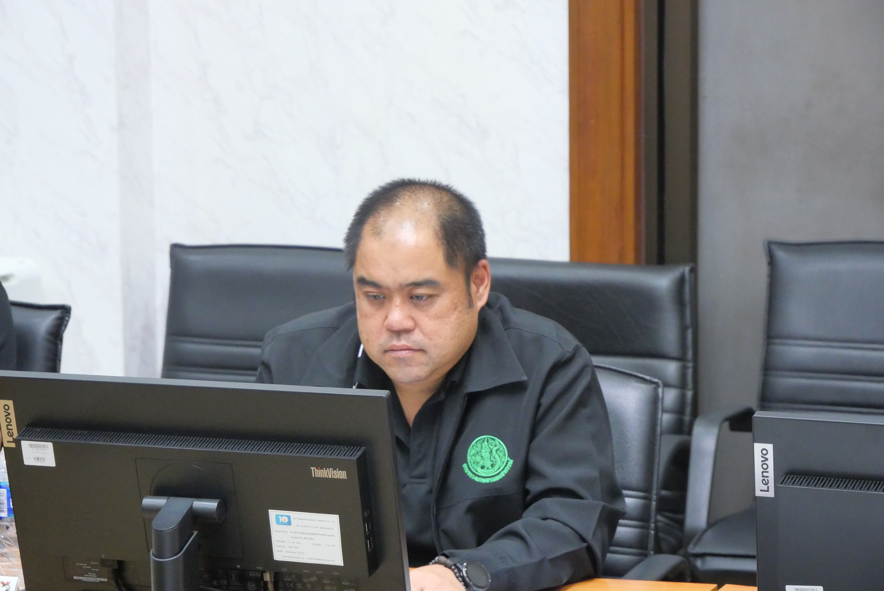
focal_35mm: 124
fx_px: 3047
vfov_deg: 11.1
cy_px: 296
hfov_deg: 16.5
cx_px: 442
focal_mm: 60
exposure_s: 1/25
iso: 3200
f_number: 6.3
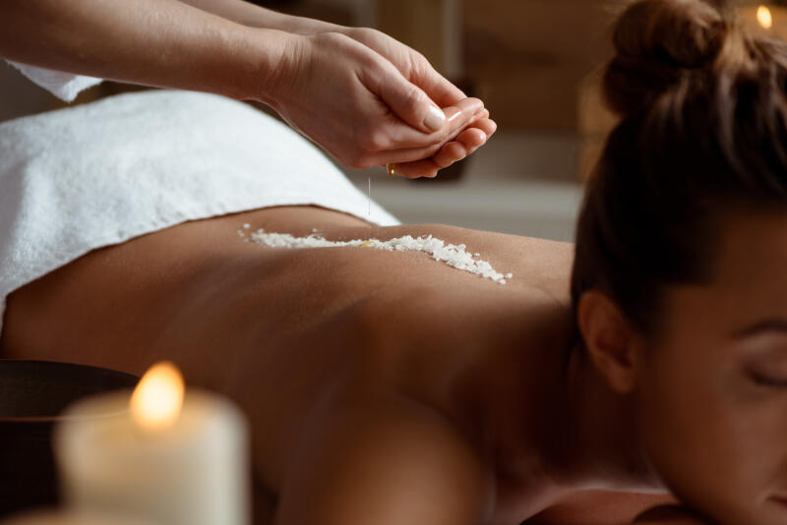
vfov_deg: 13.1
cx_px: 394
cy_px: 262
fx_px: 2296
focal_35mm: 105
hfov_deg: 19.4
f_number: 4
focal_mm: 105
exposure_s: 1/160
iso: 100
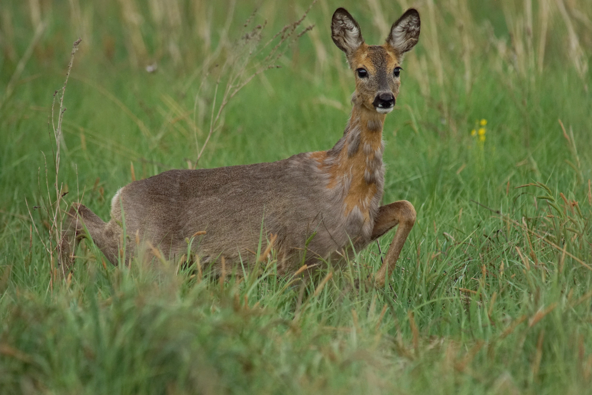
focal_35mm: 750
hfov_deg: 2.7
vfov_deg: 1.8
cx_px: 296
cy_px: 198
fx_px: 12332
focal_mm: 500
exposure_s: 1/500
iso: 1250
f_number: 7.1
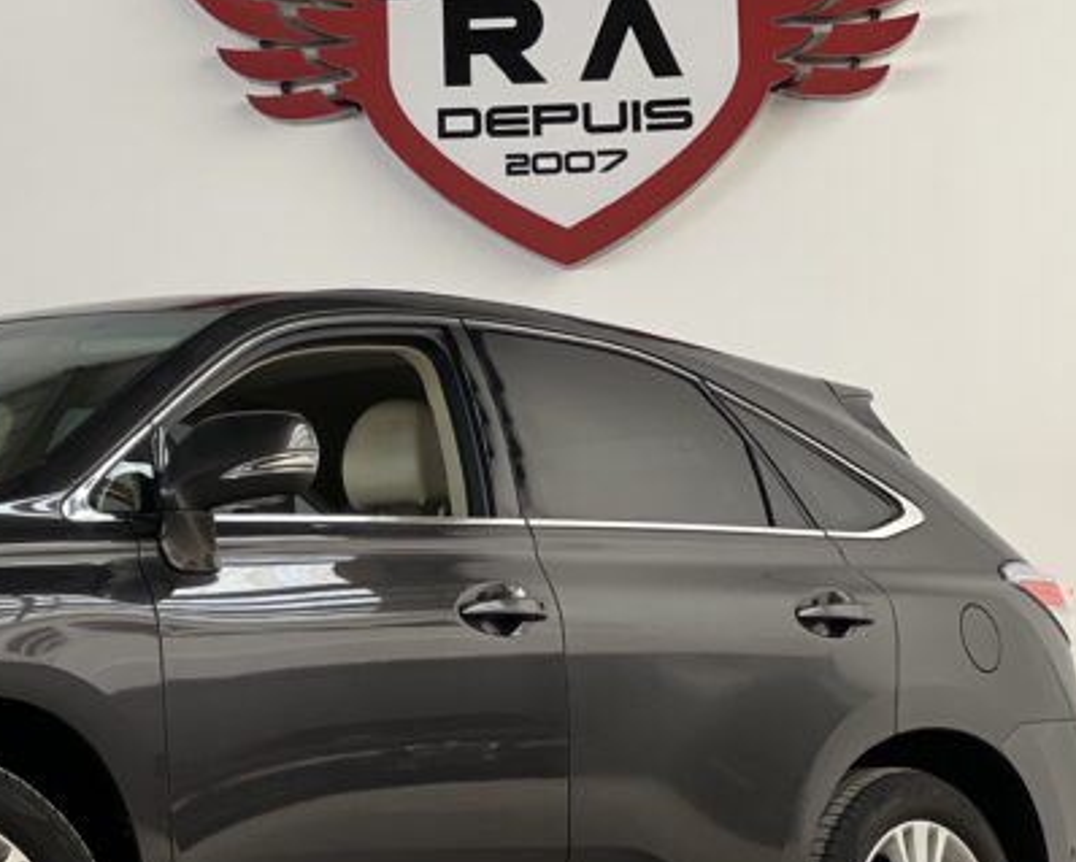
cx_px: 68
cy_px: 373
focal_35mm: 151
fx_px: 4812
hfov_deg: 12.6
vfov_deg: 10.2
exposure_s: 1/86
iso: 250
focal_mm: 9
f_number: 2.8
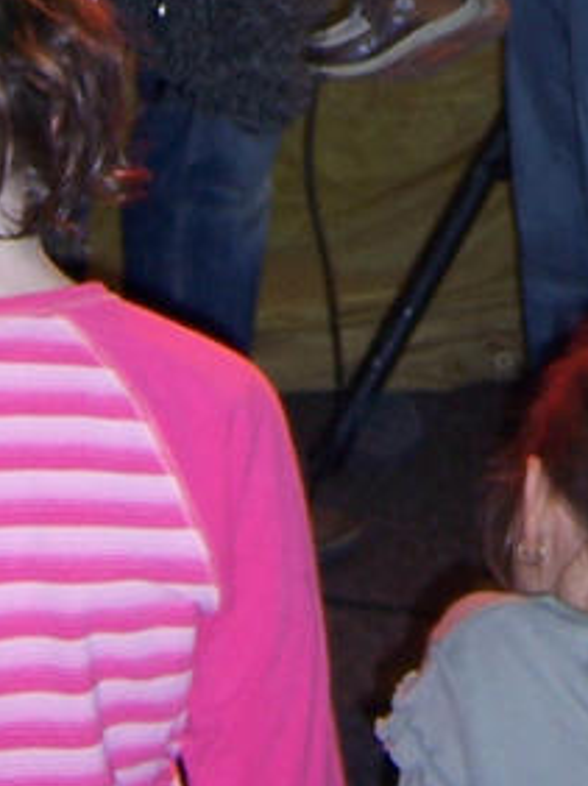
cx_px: 594
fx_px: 2722
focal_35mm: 120
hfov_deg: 12.2
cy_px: -616
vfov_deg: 14.5
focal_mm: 5.5
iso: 80
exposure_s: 1/60
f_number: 2.8
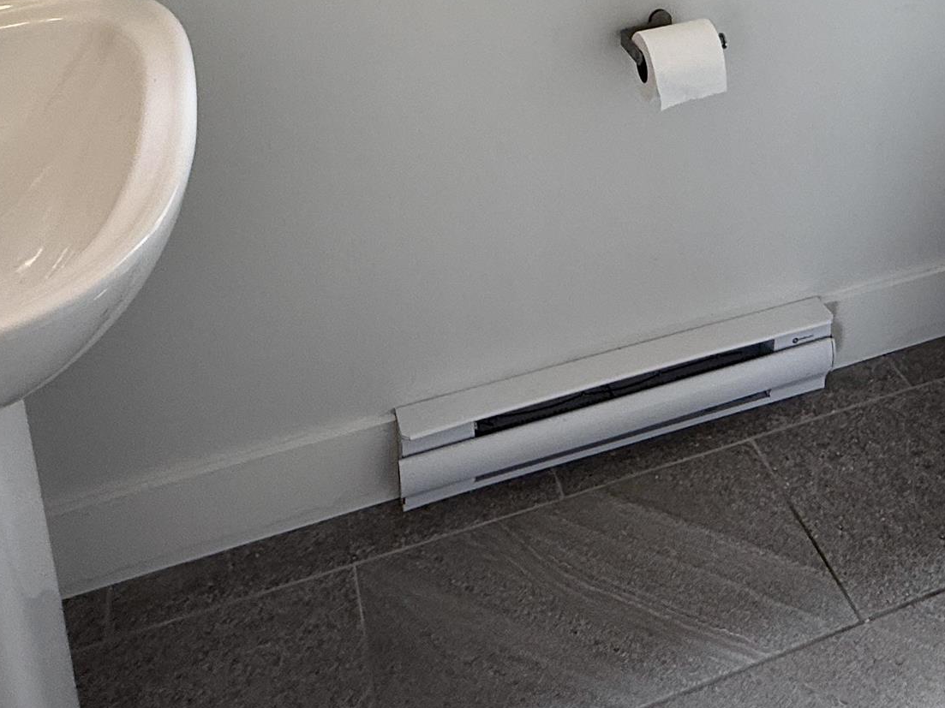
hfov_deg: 47.2
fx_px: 1065
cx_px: 621
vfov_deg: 30.7
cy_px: -159
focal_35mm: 39
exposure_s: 1/120
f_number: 2.2
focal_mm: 2.22
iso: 50
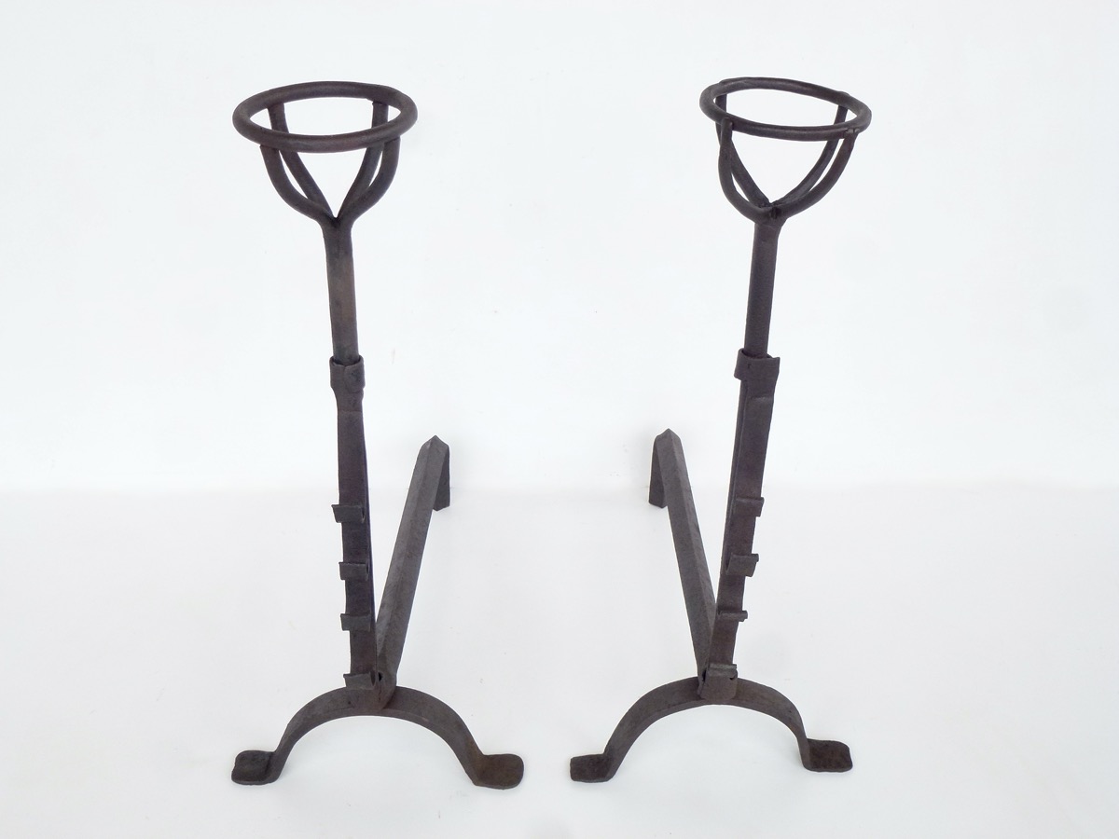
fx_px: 1325
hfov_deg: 45.8
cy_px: 420
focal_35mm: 41
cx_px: 560
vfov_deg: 35.1
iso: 160
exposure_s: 1/60
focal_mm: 7.4
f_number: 3.9
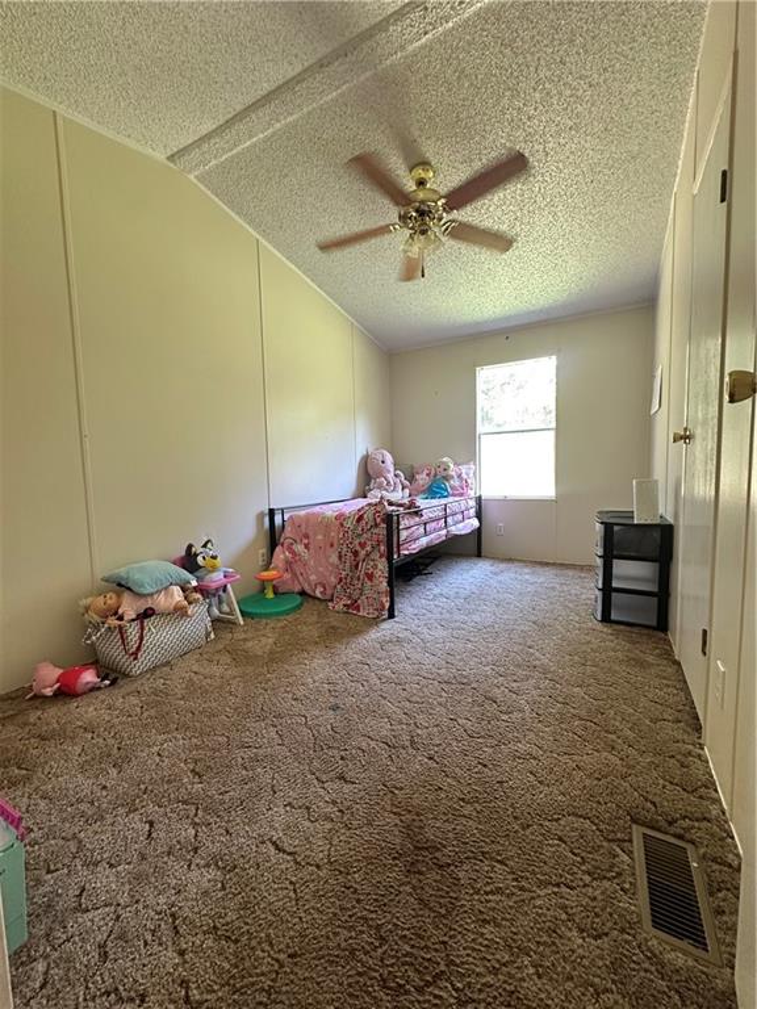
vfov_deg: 102.1
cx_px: 378
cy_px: 504
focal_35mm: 14
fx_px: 408
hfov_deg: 85.7
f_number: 2.2
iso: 640
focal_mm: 2.22
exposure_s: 1/60
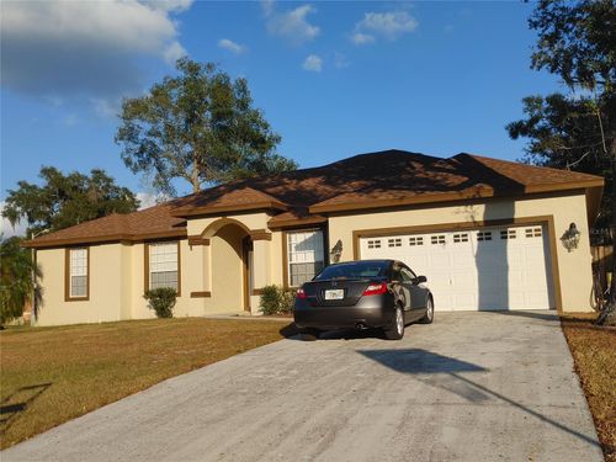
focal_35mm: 33
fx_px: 587
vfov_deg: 42.9
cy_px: 231
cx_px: 308
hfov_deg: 55.4
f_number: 1.8
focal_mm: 5.58
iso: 50
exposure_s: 1/2778
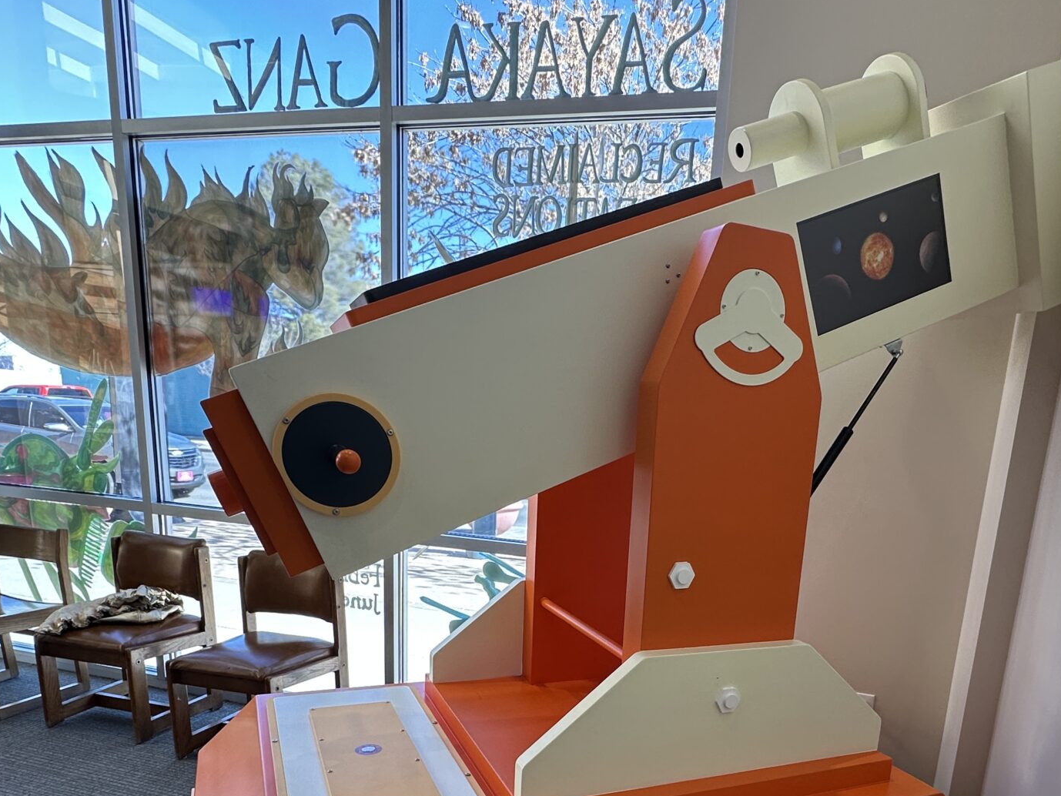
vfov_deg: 50.3
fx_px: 797
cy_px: 623
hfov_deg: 66.8
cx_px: 624
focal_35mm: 26
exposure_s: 1/120
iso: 80
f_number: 2.2
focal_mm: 2.22
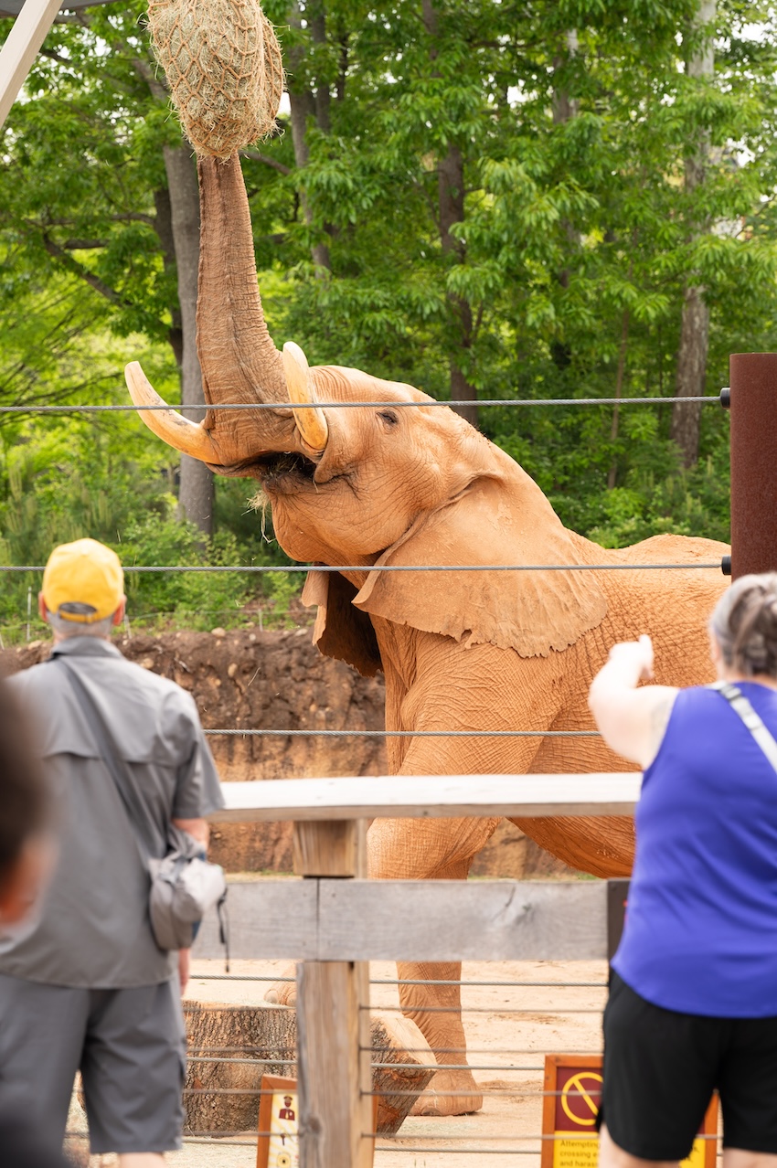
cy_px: 584
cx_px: 388
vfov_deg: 15.8
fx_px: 4215
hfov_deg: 10.5
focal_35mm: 130
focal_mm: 130
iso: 125
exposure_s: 1/200
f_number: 5.6
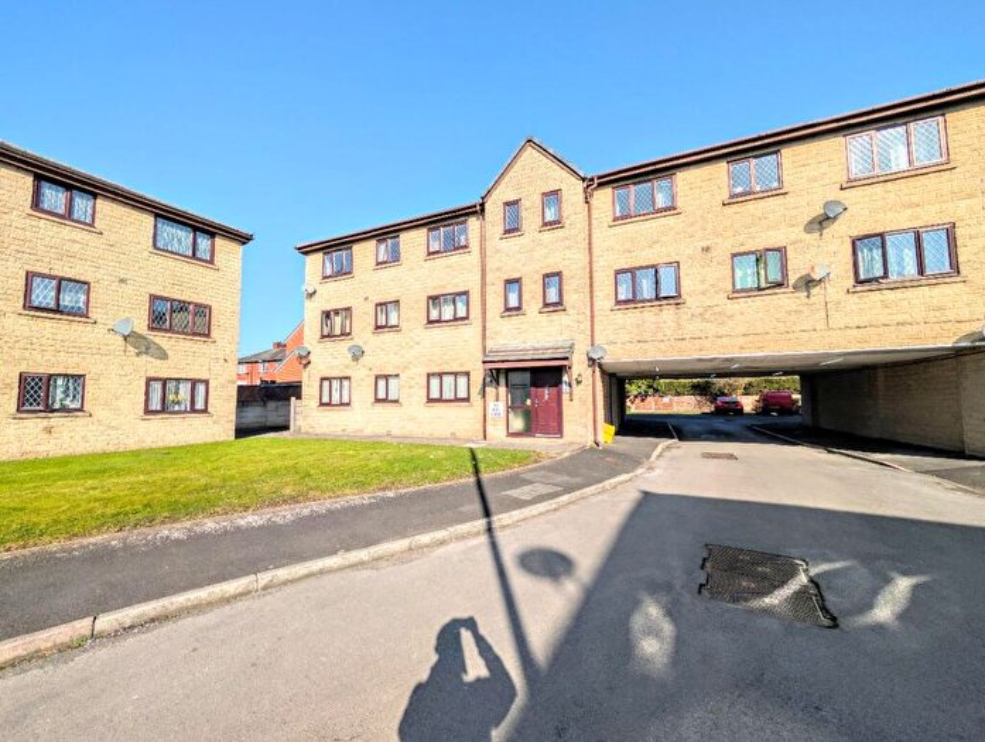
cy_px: 371
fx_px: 342
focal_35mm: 12
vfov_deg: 94.7
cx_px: 492
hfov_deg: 110.4
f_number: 1.7
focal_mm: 2.02
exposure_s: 1/2801
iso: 50
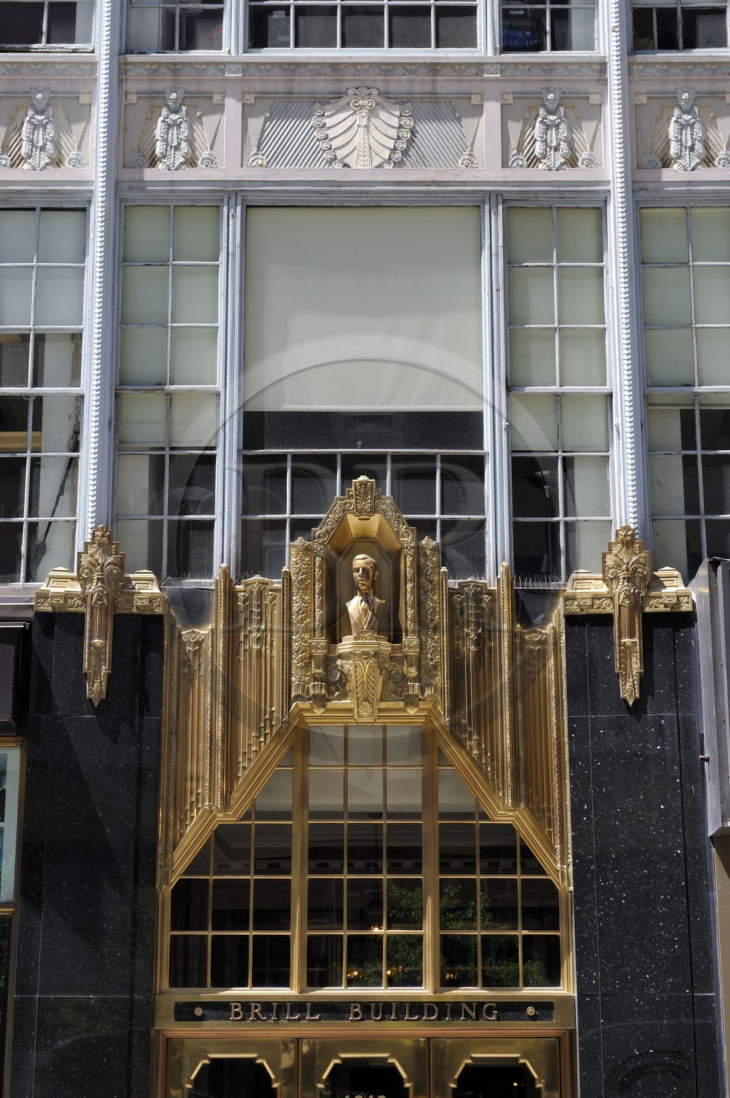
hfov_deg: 20.6
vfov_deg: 30.5
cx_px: 365
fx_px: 2011
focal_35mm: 66
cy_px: 549
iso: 200
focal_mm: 66
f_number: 5
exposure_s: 1/320
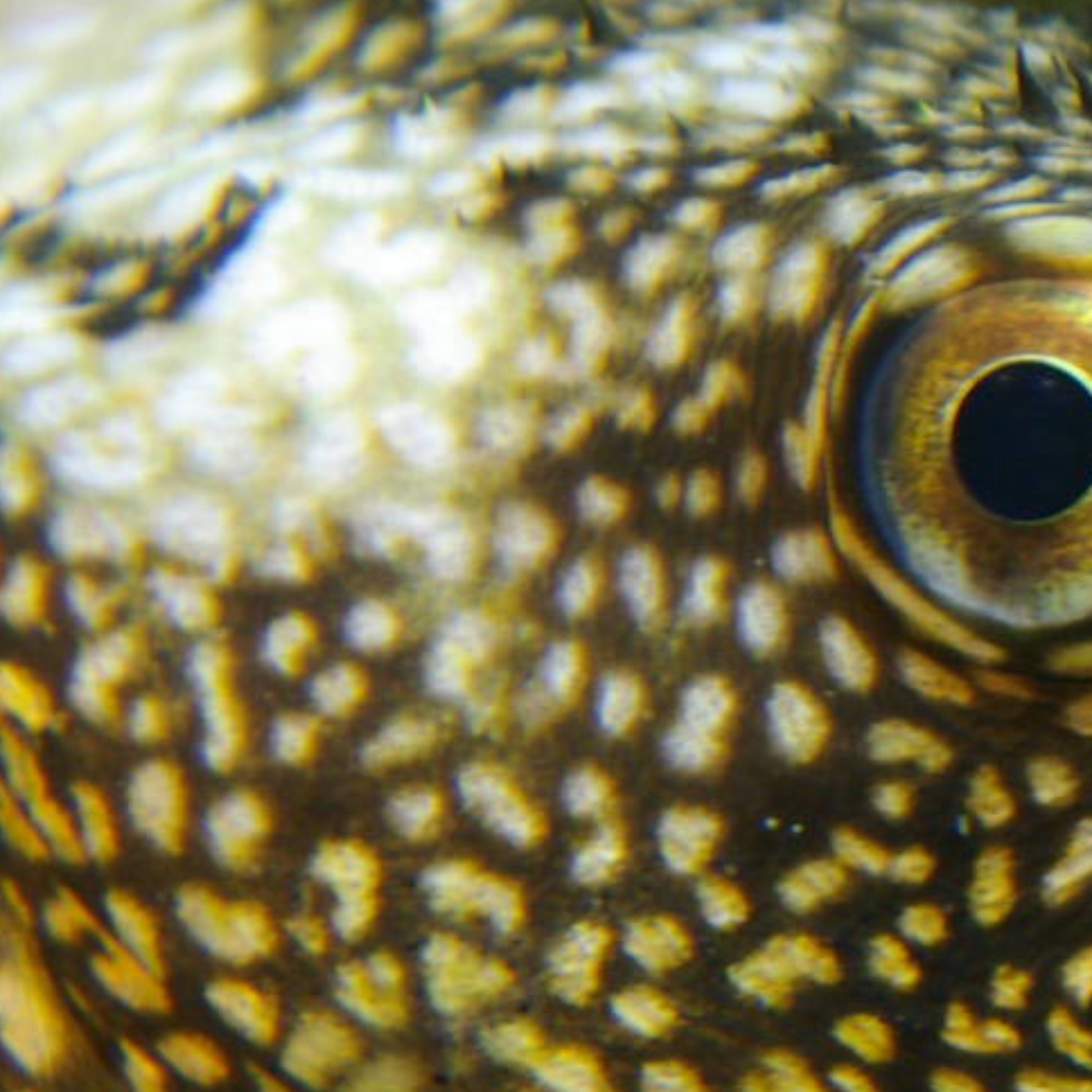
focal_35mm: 160
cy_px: 769
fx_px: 5710
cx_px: 309
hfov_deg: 10.9
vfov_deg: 10.9
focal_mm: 38
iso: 400
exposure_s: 1/8
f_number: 6.7
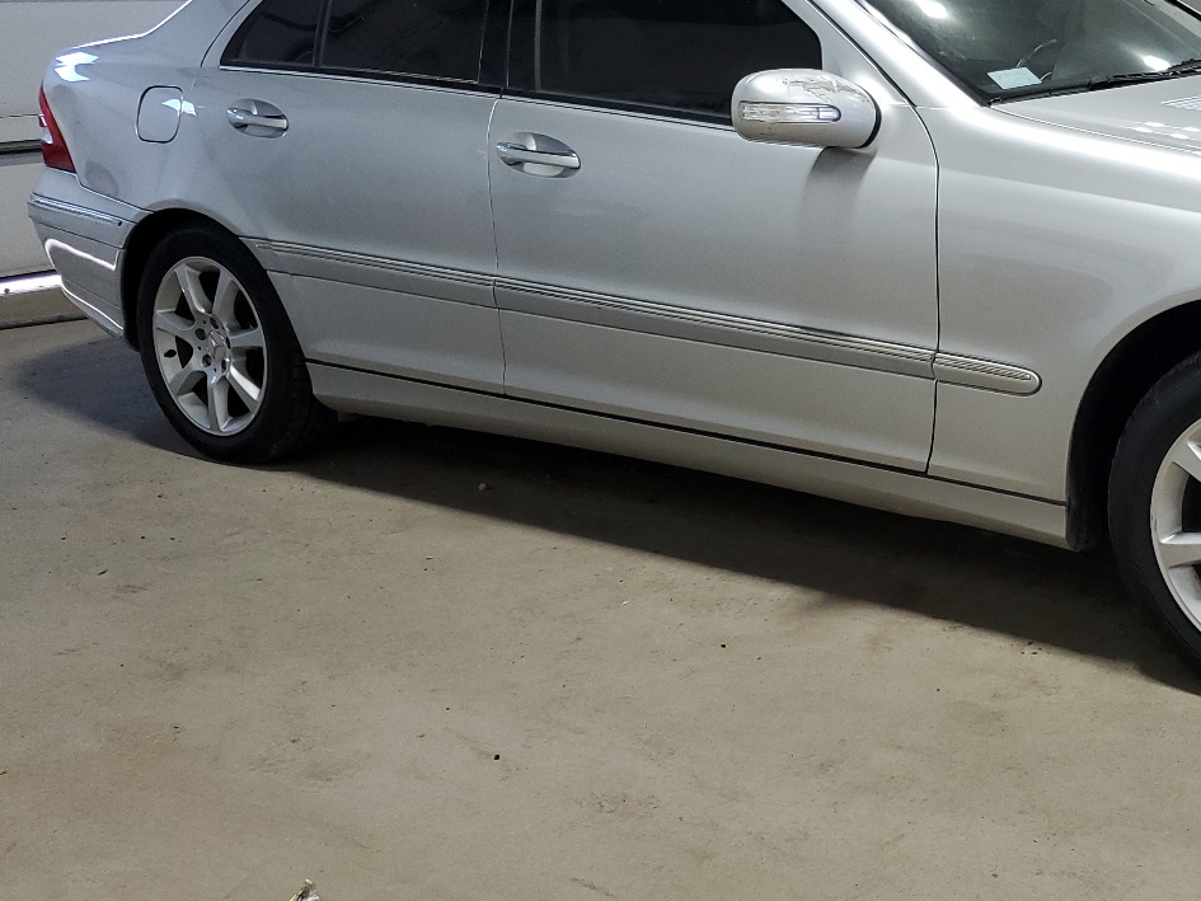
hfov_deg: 41.0
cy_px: 278
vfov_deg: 32.5
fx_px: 1527
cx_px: 974
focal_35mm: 44
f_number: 1.5
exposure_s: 1/120
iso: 96
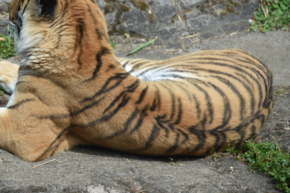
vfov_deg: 4.9
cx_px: 91
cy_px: 61
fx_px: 2255
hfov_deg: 7.4
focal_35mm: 280
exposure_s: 1/400
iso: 140
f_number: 5.6
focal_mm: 200
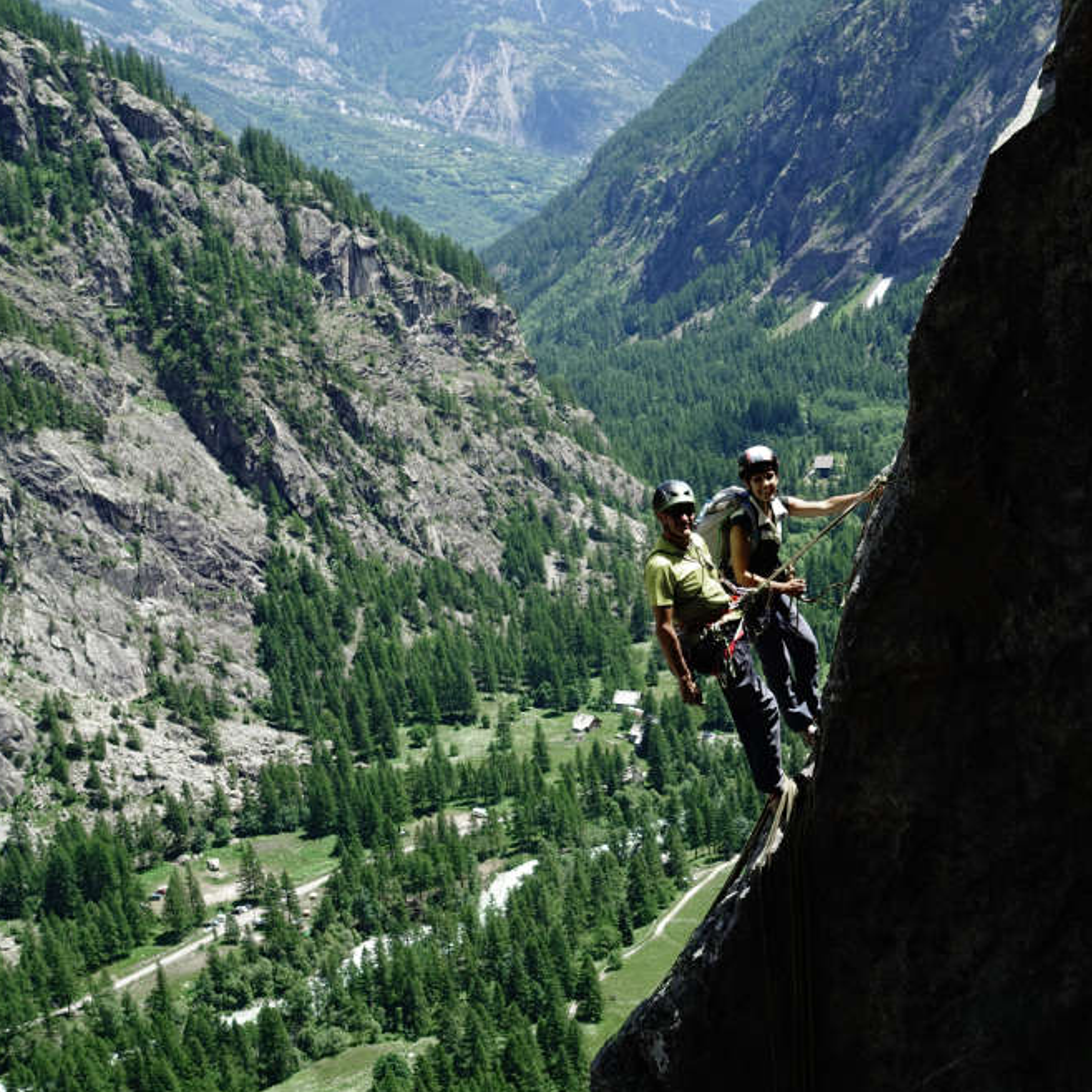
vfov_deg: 27.7
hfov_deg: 27.7
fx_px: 2213
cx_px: 597
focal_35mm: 62
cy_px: 552
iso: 100
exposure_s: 1/250
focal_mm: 17.7
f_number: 5
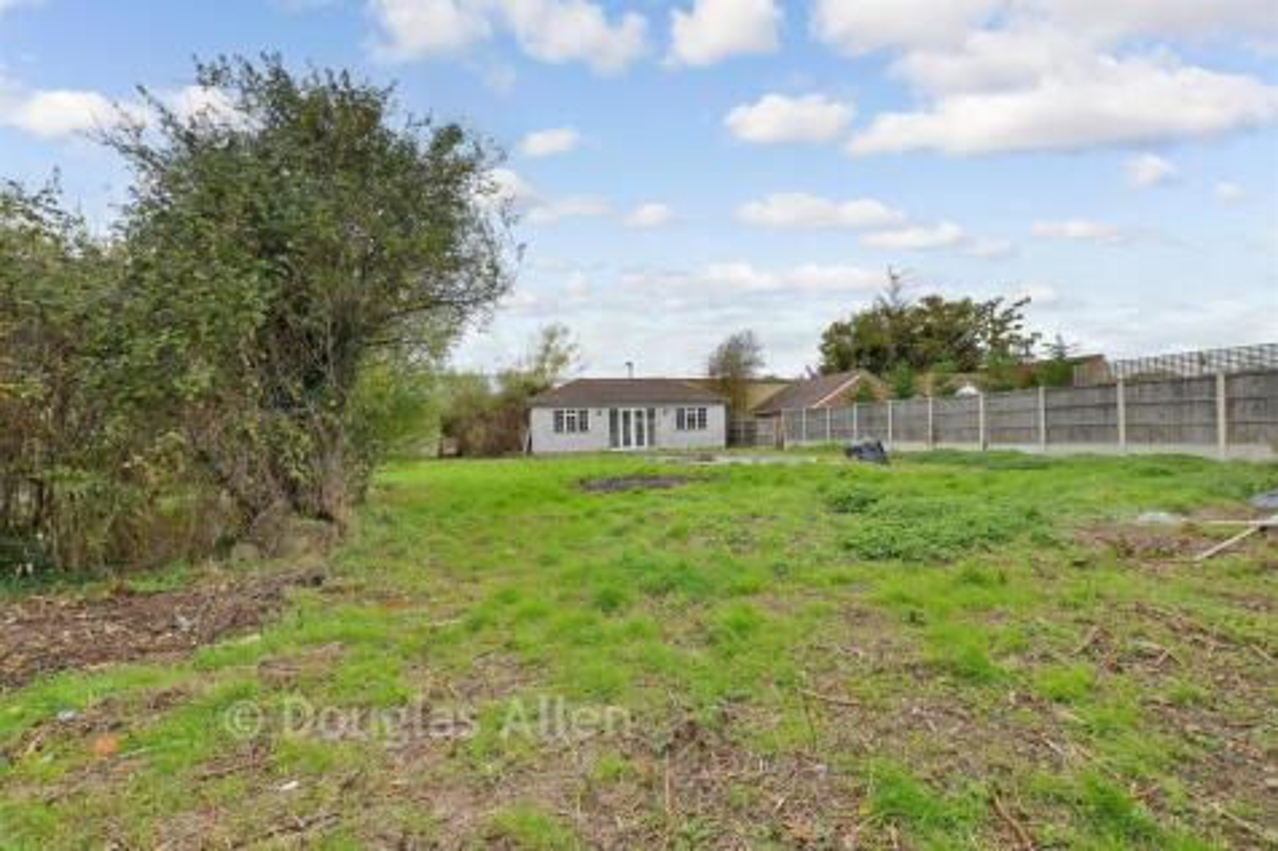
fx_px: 532
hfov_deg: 100.4
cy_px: 426
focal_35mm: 15
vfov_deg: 77.3
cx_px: 639
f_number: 8
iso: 125
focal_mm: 10
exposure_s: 1/100
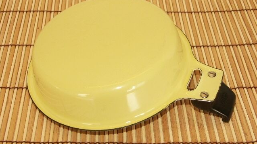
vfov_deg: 25.9
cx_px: 128
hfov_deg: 44.6
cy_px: 62
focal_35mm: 46
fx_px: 313
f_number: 3.5
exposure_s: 1/50
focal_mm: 10.83
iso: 100
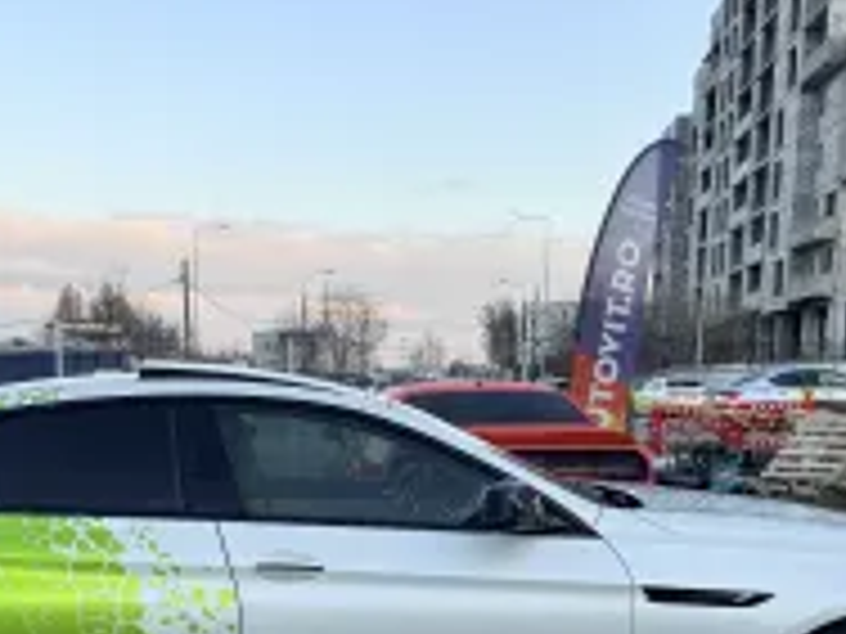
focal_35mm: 46
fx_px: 1124
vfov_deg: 30.5
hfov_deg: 40.8
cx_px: 292
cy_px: 531
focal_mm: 6.76
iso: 80
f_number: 1.78
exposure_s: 1/528
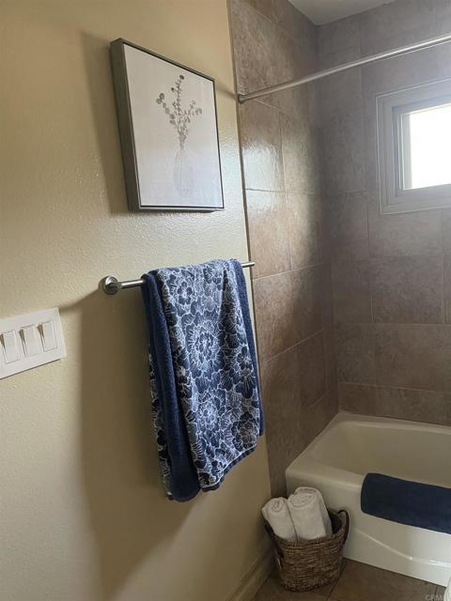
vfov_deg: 69.4
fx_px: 434
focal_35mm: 25
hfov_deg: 54.9
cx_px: 226
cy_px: 300
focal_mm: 5.1
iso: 500
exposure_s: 1/58
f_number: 1.6
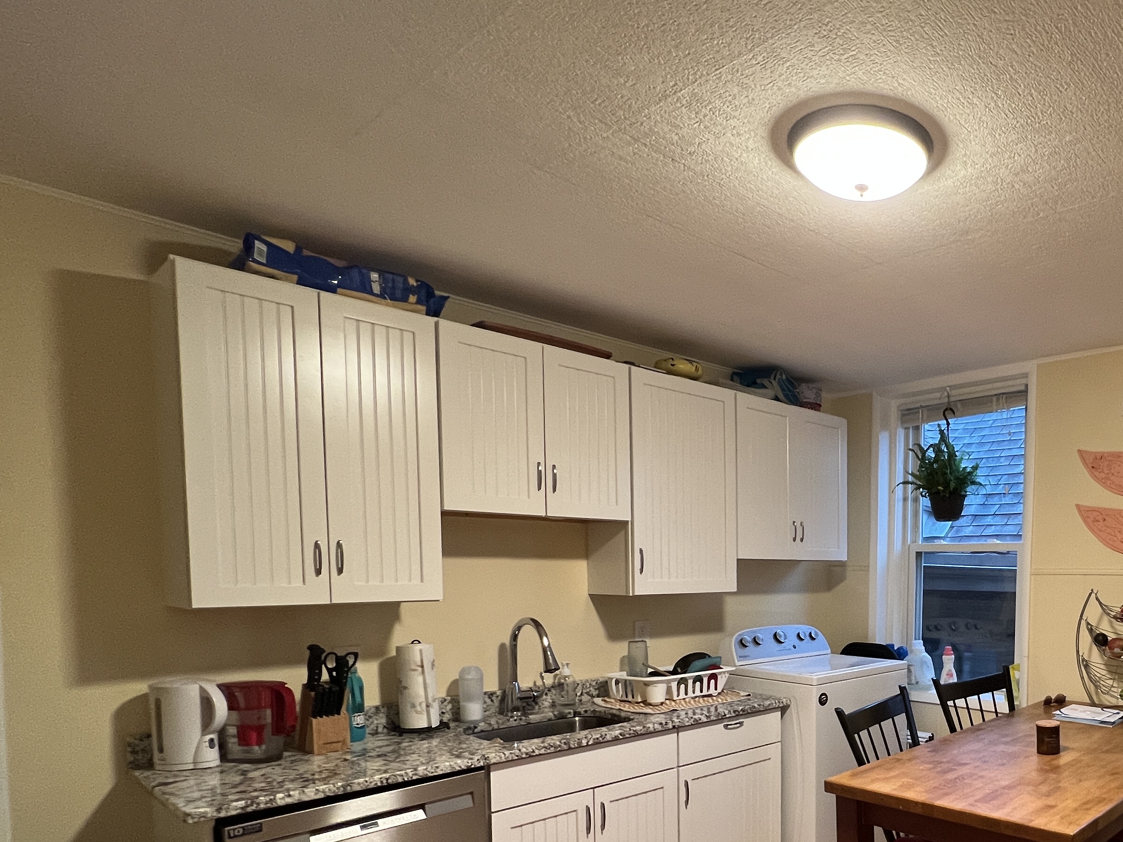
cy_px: 614
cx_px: 933
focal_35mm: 22
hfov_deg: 67.5
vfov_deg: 58.4
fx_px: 714
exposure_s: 1/60
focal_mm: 1.57
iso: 250
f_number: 1.8
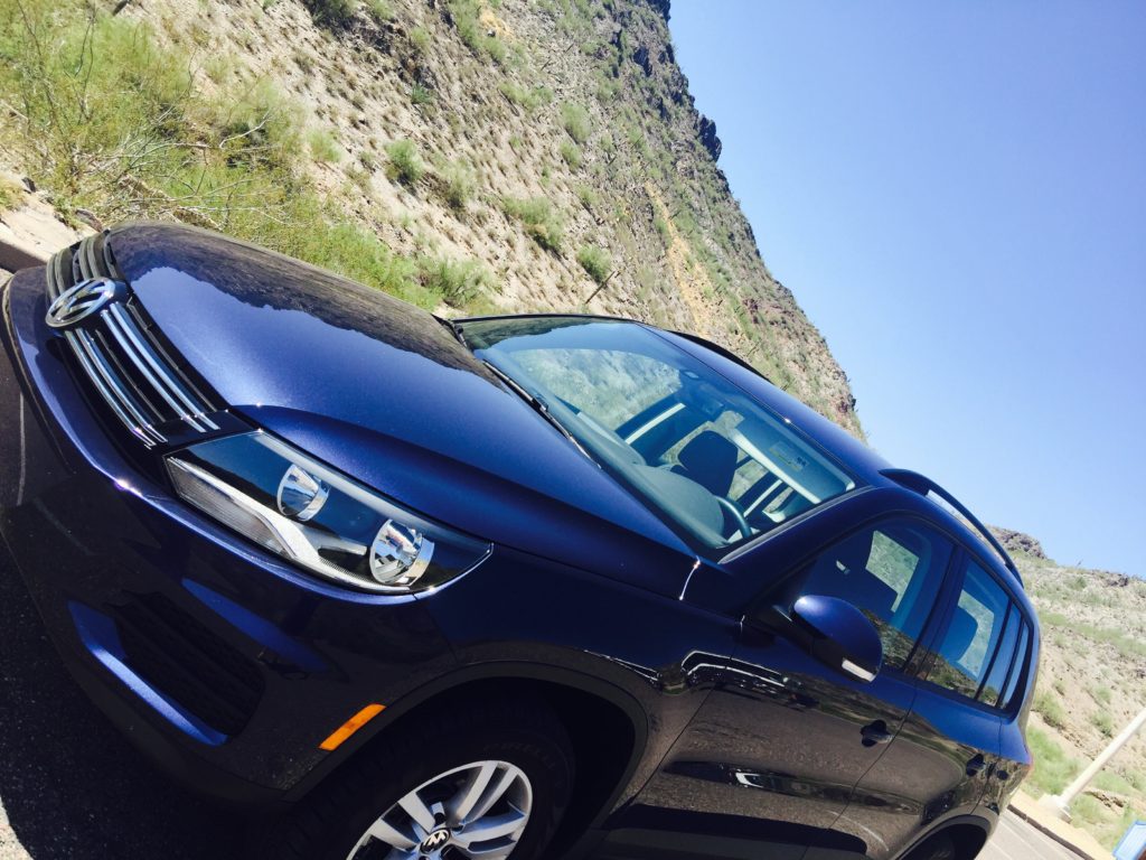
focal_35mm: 29
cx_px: 573
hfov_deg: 61.7
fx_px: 960
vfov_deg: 48.2
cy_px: 430
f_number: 2.2
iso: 32
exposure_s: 1/1130
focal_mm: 4.15
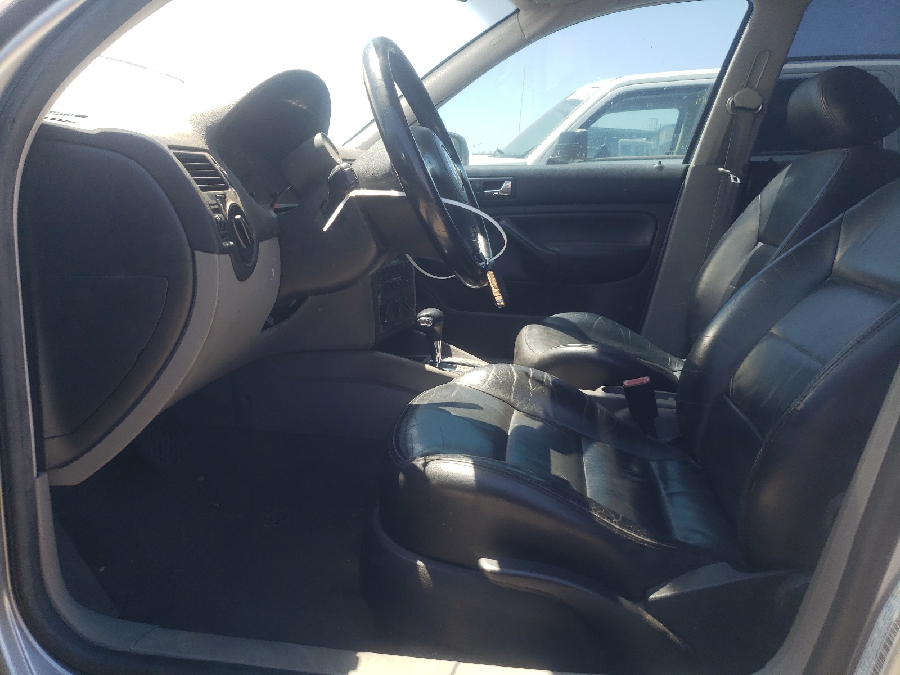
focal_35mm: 26
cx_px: 450
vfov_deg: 53.1
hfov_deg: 67.3
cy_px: 338
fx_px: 676
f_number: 1.5
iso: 50
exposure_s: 1/476
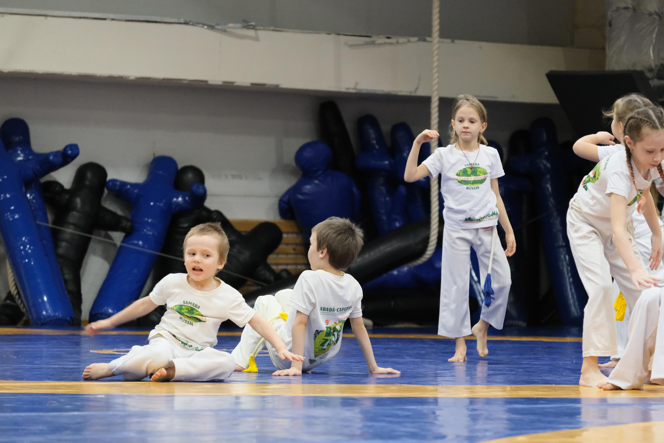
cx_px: 332
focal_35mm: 165
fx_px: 3043
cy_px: 222
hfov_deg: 12.5
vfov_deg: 8.3
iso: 6400
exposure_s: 1/300
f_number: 4.2
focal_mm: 110.3
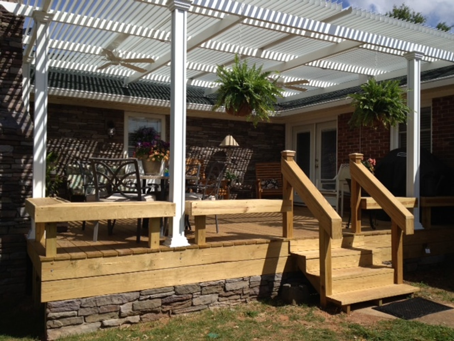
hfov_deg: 52.6
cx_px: 227
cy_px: 170
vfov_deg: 40.7
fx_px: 459
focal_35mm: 35
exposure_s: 1/2123
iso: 50
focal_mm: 4.28
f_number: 2.4
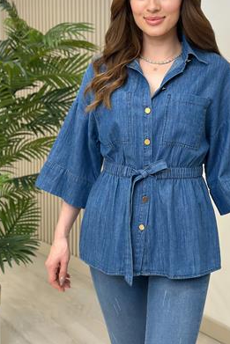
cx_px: 164
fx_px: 651
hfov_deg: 19.9
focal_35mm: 68
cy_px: 115
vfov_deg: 29.4
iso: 64
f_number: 1.78
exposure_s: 1/129
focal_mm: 6.86
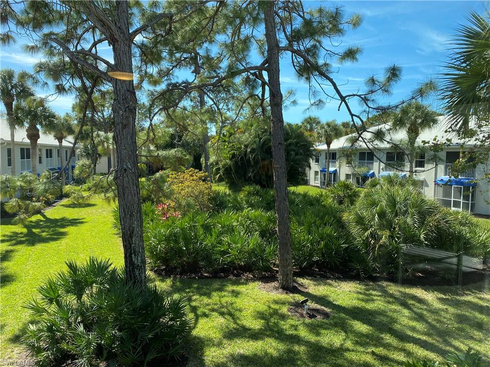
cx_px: 245
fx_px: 368
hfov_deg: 67.3
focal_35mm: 26
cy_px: 184
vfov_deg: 53.1
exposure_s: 1/822
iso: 32
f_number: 1.8
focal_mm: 4.25
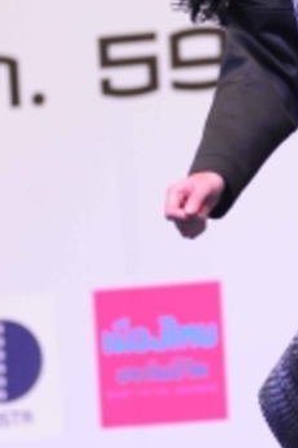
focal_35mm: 493
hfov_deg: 2.8
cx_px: 340
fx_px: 6127
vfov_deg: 4.2
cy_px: 117
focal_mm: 145
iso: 2000
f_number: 4
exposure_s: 1/250
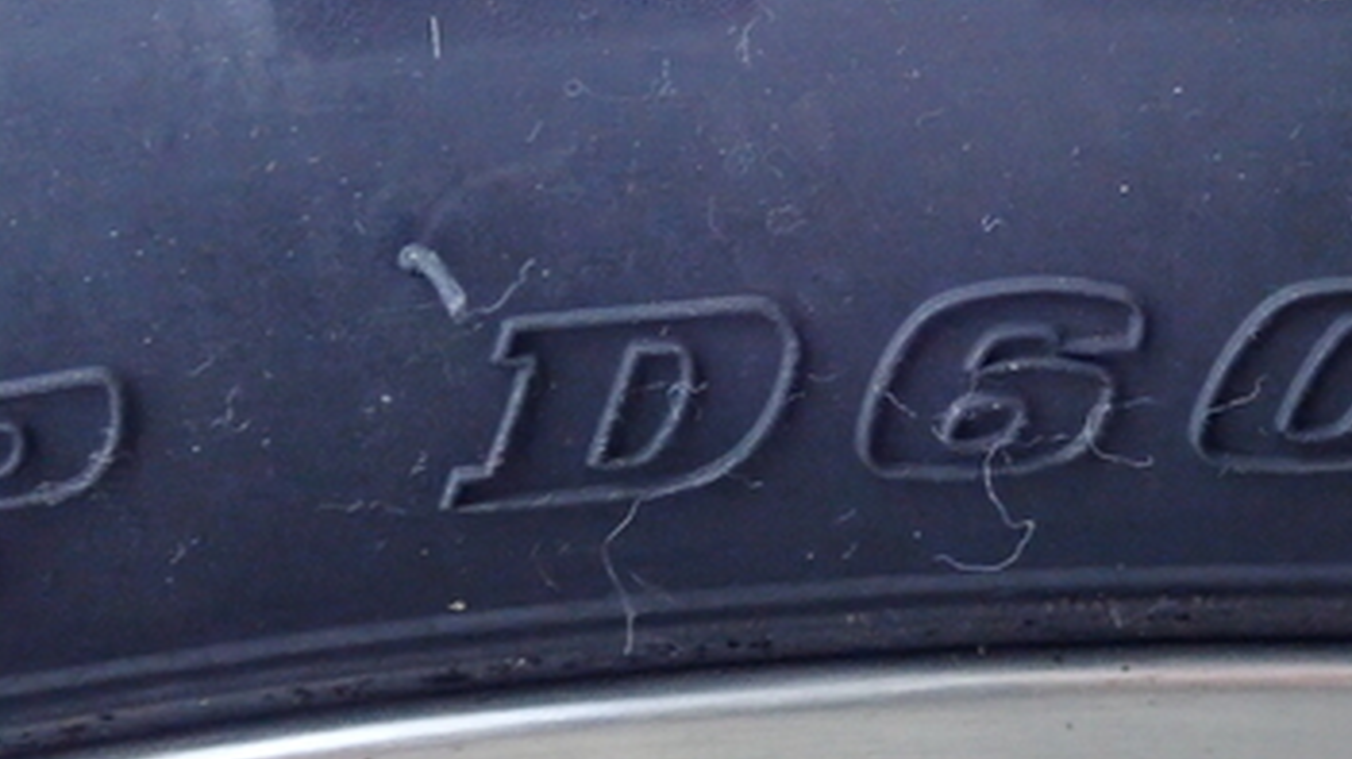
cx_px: 967
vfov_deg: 13.8
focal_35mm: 87
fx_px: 3117
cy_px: 123
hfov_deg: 24.3
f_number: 2.6
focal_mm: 6.42
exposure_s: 1/30
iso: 320
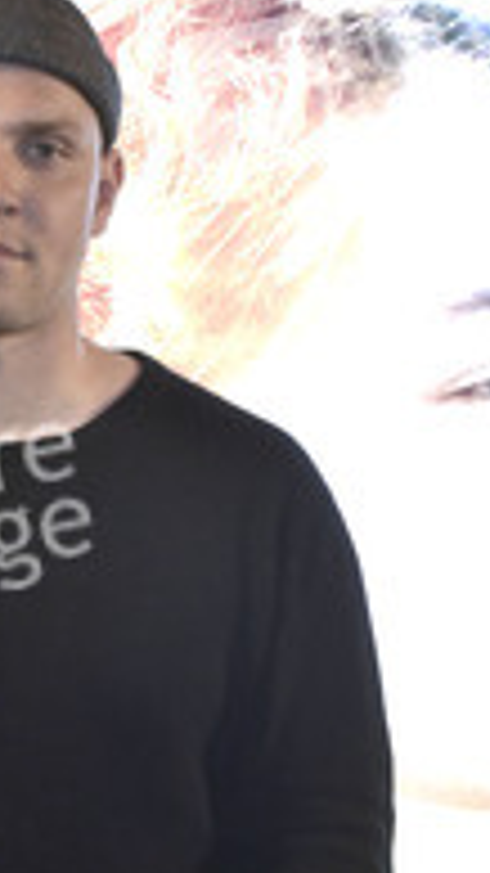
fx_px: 1896
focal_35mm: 82
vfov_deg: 25.2
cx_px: -9
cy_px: 756
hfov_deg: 14.5
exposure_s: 1/125
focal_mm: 38
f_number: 5.6
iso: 1600
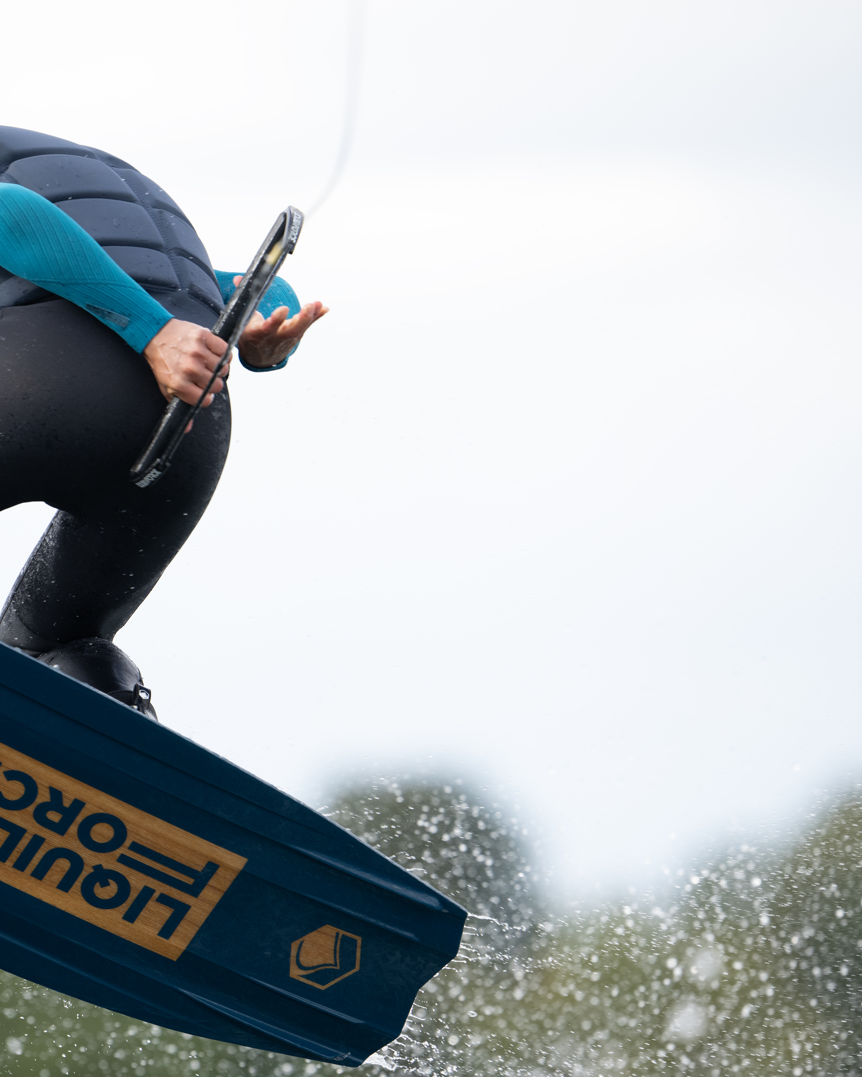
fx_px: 17986
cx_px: 126
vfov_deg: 3.4
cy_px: 538
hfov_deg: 2.7
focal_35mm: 564
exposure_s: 1/1600
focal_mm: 400
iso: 500
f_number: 4.5
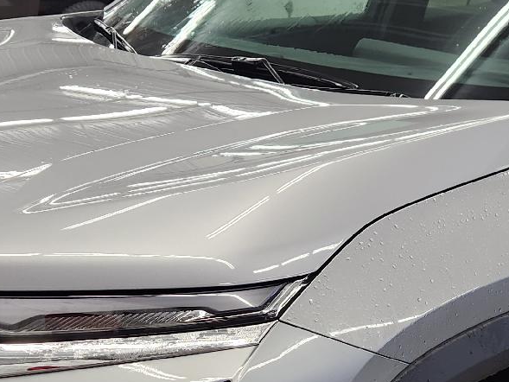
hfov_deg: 25.9
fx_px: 1103
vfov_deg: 19.3
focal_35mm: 75
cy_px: 338
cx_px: 321
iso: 160
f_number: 1.8
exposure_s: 1/120
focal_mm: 5.4
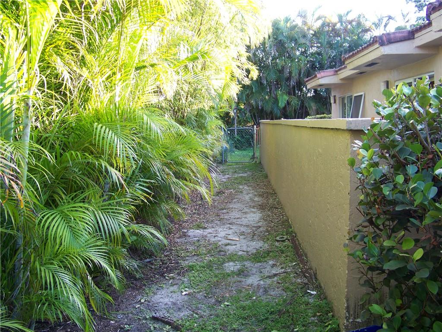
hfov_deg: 55.4
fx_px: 421
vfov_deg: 42.9
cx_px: 221
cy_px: 166
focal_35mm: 33
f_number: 2.8
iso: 64
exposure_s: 1/40
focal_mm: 5.85
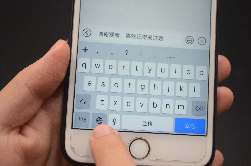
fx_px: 470
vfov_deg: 20.1
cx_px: 126
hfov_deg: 29.9
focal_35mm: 68
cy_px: 83
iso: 1600
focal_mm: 45
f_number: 5.3
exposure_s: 1/500
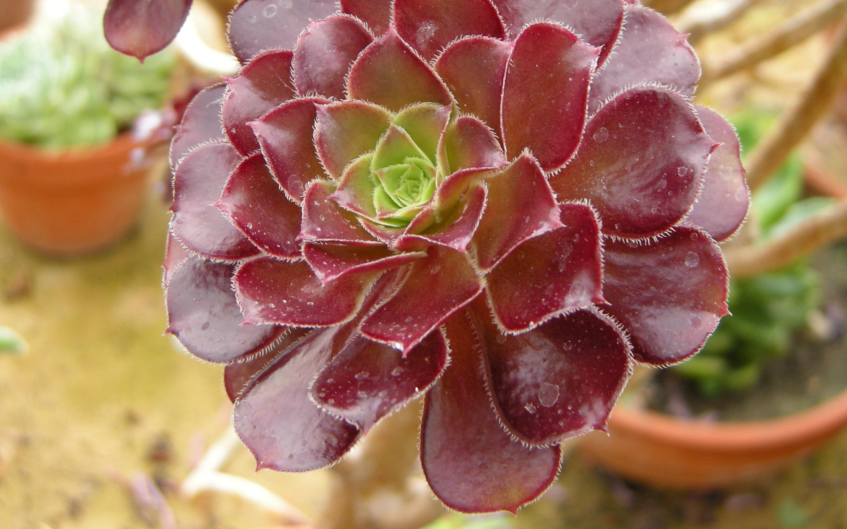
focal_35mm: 38
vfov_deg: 33.5
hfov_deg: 51.5
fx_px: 877
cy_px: 207
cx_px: 423
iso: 71
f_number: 2.7
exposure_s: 1/48
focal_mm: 7.5
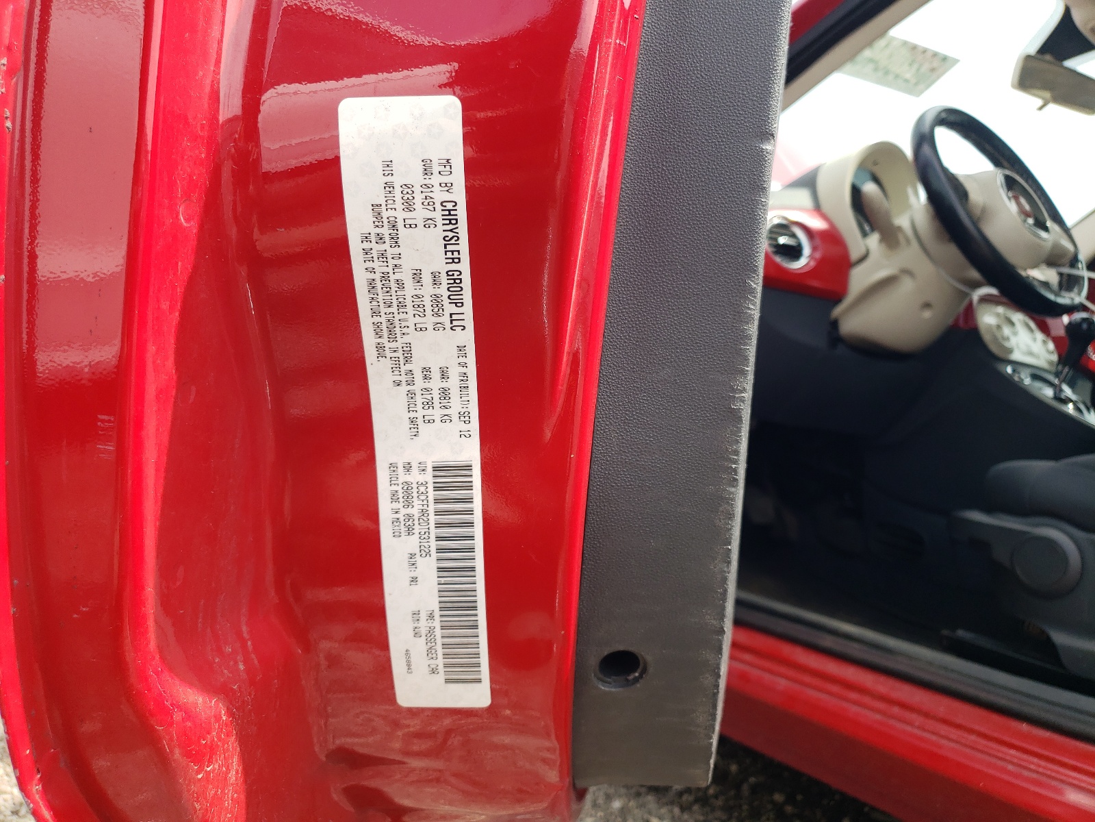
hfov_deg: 67.3
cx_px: 548
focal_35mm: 26
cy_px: 411
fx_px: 822
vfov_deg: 53.1
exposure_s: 1/769
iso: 50
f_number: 1.5
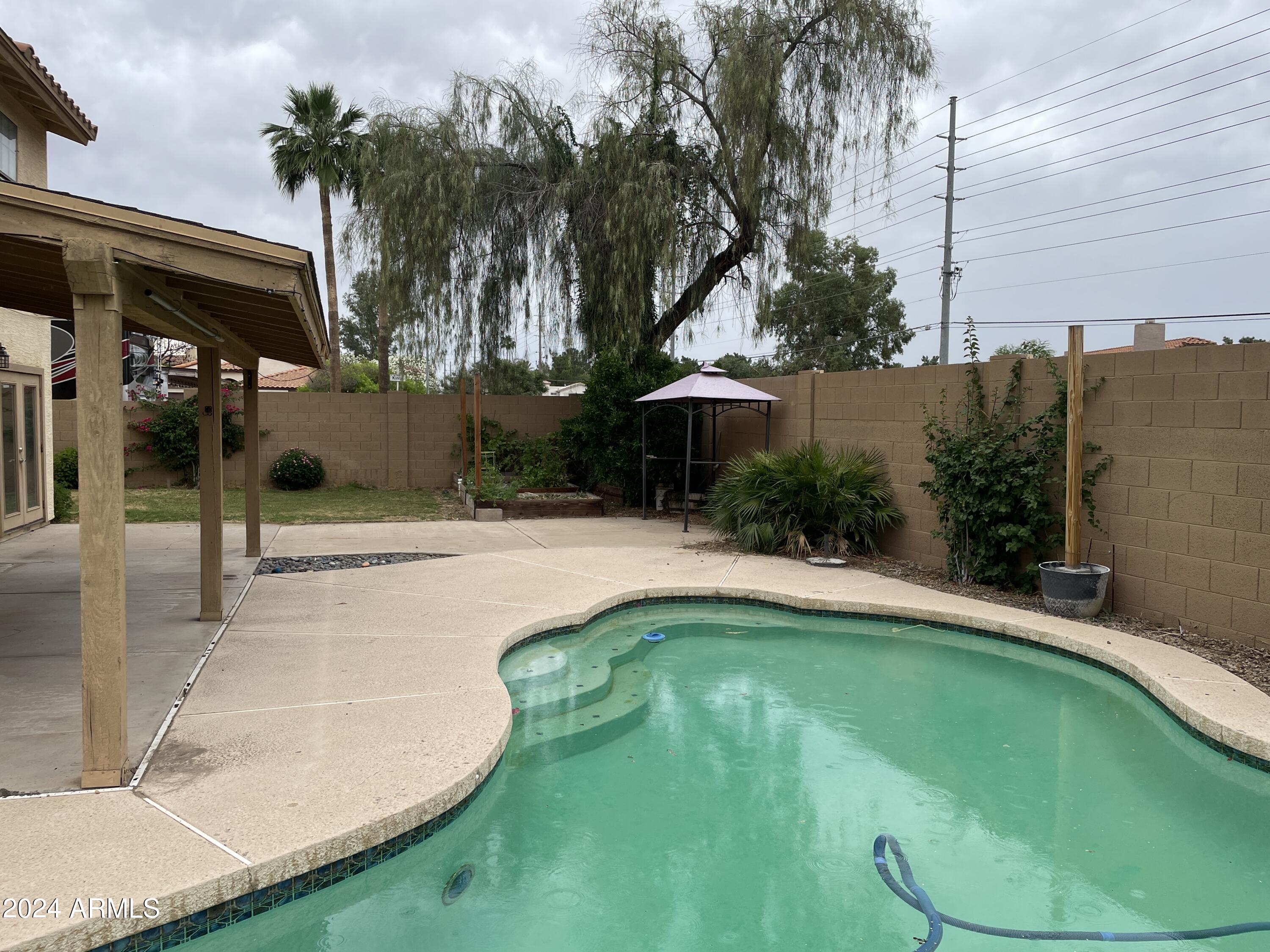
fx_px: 954
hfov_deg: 67.3
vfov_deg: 53.1
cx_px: 635
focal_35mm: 26
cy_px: 476
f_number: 1.6
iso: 32
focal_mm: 4.2
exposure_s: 1/739
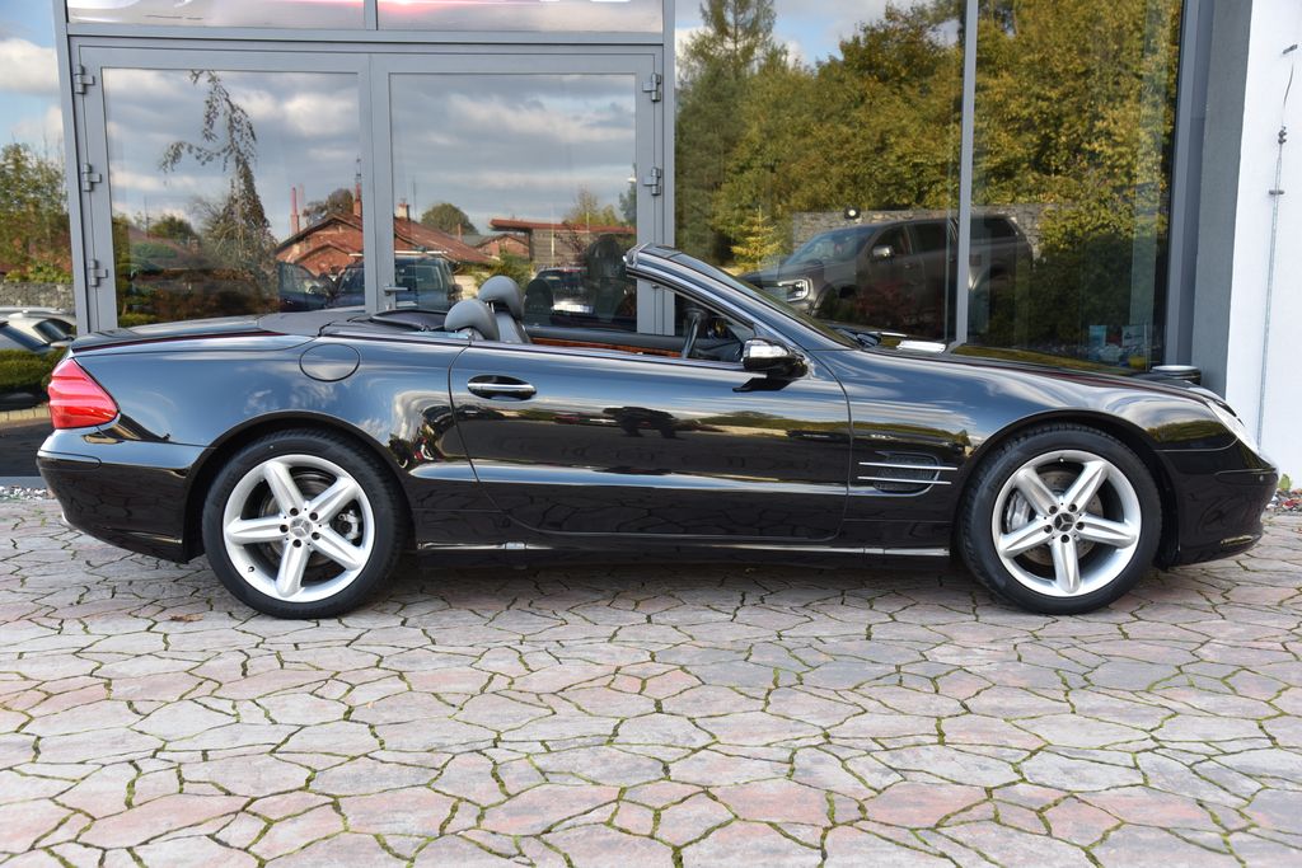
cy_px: 434
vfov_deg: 35.1
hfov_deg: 50.7
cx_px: 651
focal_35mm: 38
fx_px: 1374
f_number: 5.6
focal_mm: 38
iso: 500
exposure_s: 1/125
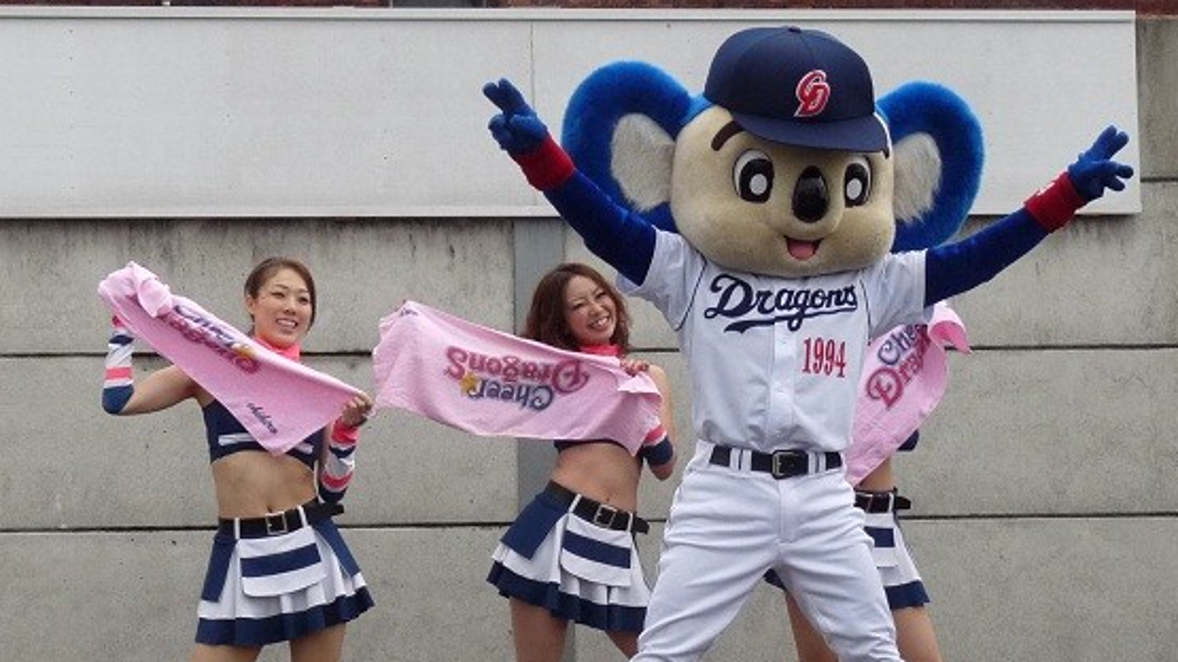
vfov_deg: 10.9
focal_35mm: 111
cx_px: 586
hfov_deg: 19.3
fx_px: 3467
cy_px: 439
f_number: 3.2
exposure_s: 1/500
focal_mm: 10.1
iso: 250
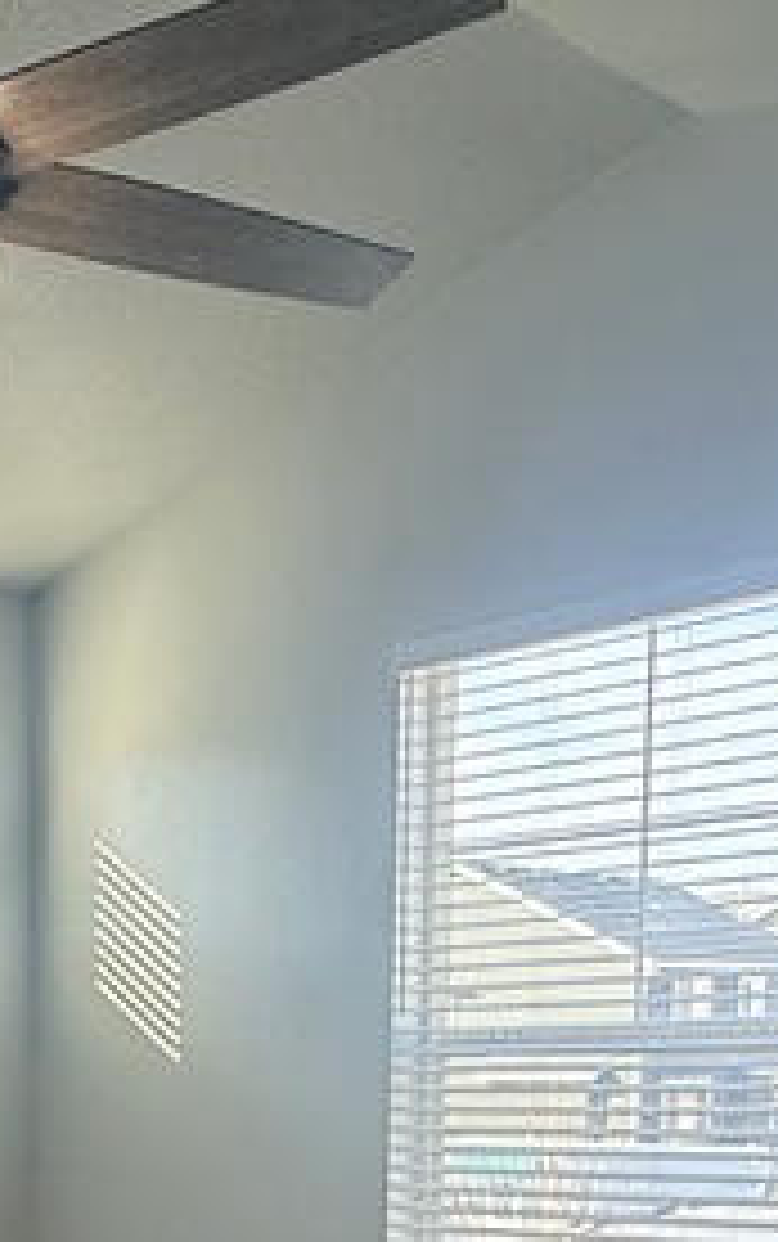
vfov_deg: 32.5
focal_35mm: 55
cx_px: -54
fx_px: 1862
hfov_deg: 22.4
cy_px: 1364
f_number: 2.2
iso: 80
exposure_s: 1/120
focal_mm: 2.22
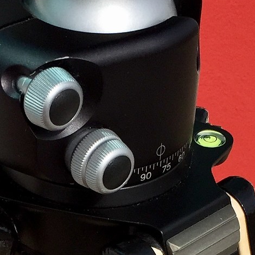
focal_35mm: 131
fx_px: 1092
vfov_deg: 12.5
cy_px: 417
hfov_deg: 13.2
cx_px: 46
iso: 32
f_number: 2.2
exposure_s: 1/2475
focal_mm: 4.15
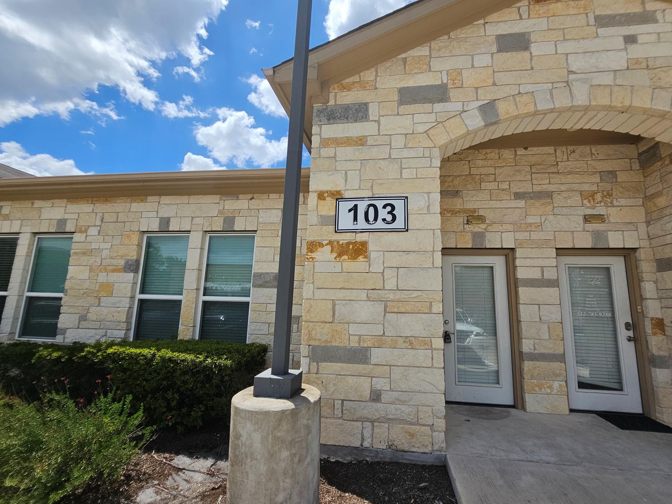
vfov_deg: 85.7
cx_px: 358
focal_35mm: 14
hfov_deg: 101.9
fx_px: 272
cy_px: 254
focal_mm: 2.2
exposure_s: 1/3502
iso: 50
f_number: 2.2
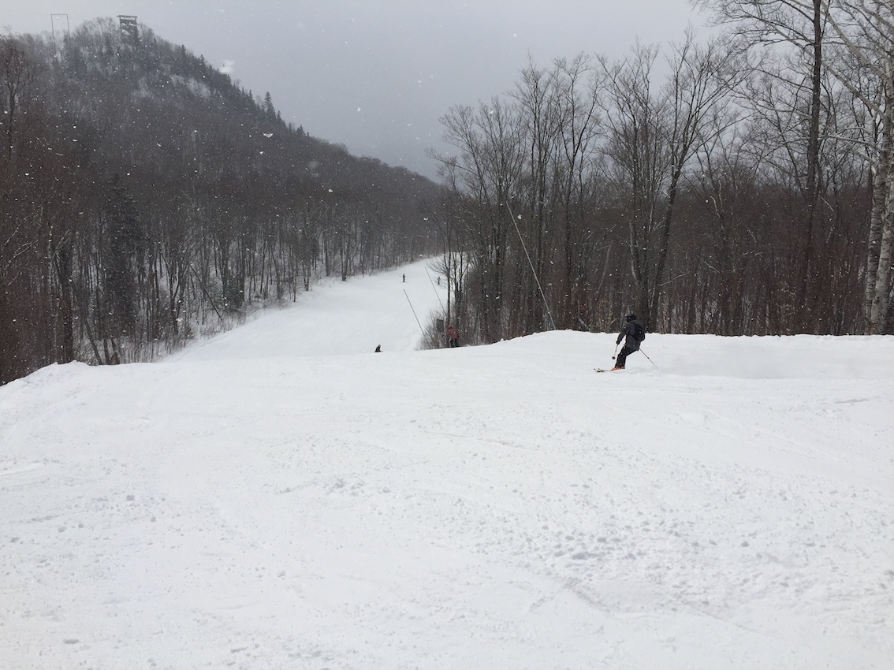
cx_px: 447
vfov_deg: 48.2
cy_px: 335
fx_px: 749
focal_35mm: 29
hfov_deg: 61.7
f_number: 2.2
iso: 32
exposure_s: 1/5650
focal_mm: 4.15
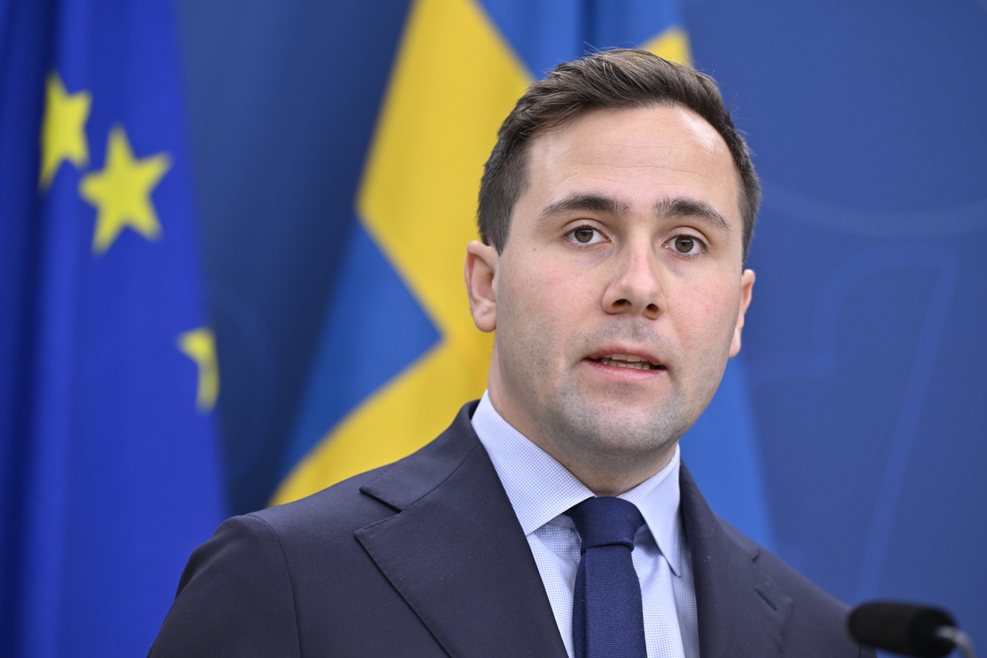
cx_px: 494
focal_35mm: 200
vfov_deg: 6.9
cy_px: 329
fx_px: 5482
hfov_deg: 10.3
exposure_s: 1/250
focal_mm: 200
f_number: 4
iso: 1250
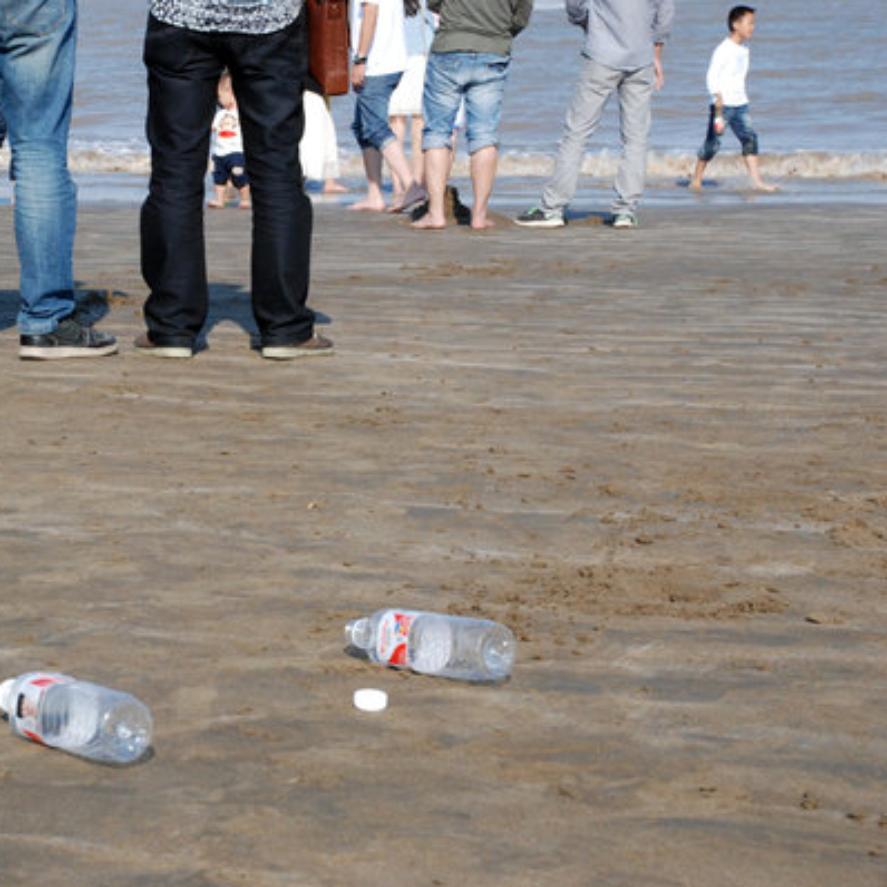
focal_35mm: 100
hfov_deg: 17.3
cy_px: 441
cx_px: 263
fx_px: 2899
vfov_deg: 17.4
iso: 800
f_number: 13
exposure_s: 1/640
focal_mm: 52
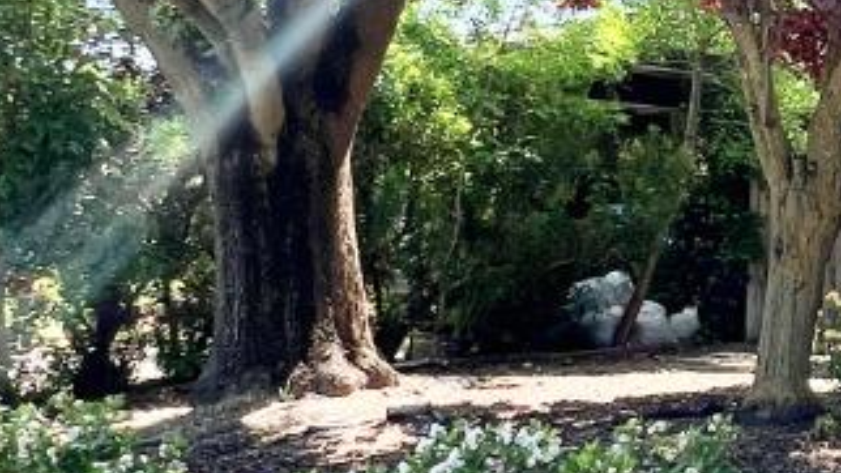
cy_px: 223
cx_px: 1154
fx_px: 1472
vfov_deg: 18.2
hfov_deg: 26.1
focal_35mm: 66
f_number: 1.8
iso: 32
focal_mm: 1.57
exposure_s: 1/204
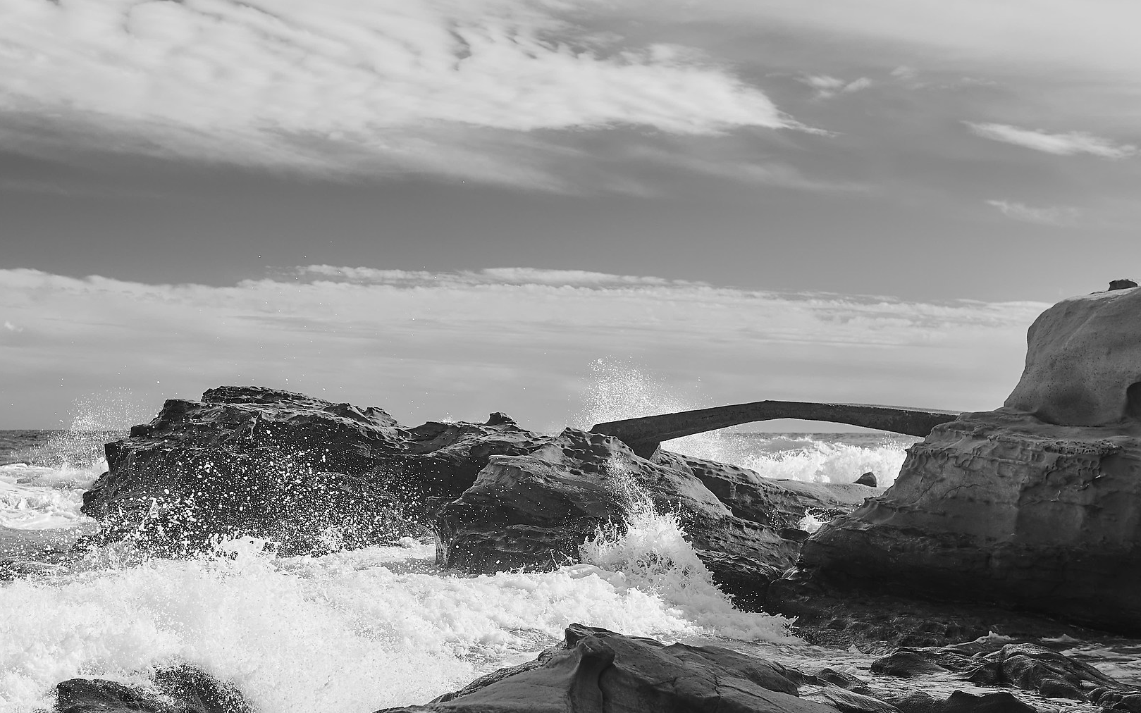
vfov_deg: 19.1
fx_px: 2115
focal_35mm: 68
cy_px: 466
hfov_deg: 30.1
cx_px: 453
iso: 100
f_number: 2.8
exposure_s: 1/800
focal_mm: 30
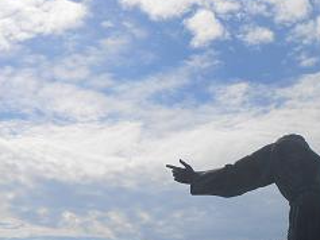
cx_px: 296
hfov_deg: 26.7
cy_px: 242
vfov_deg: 20.3
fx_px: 647
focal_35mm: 70
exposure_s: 1/500
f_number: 9
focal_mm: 5.8
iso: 80
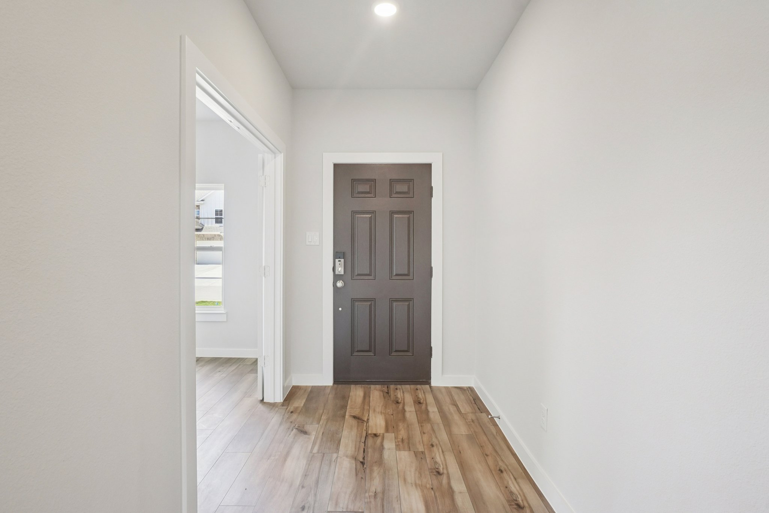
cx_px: 384
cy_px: 256
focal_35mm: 18
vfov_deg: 67.4
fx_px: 384
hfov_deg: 90.0
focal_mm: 12
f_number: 8
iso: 400
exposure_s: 1/10
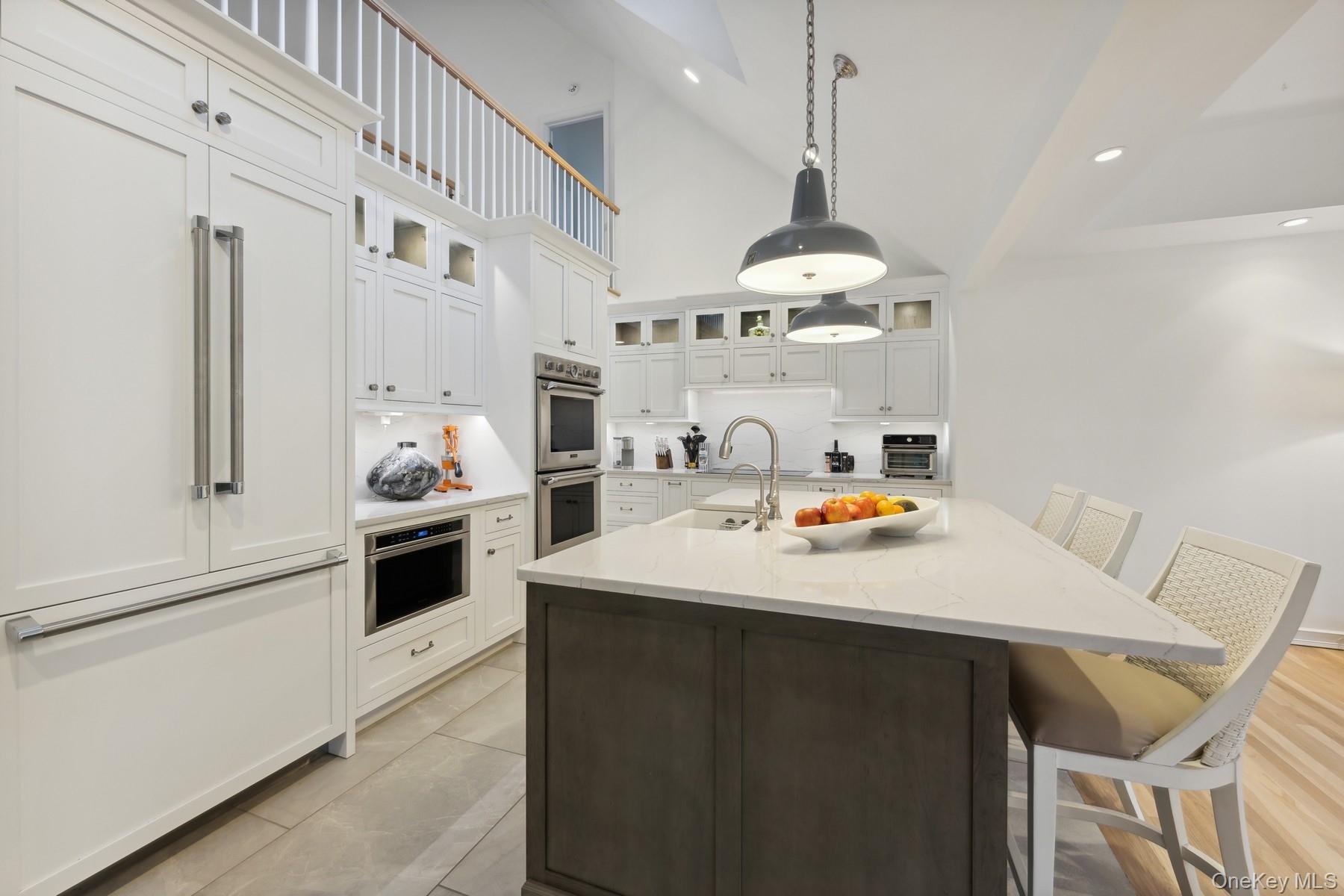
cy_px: 448
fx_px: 523
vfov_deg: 81.2
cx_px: 672
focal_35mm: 14
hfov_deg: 104.3
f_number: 7.1
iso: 400
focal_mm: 14
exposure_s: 1/25
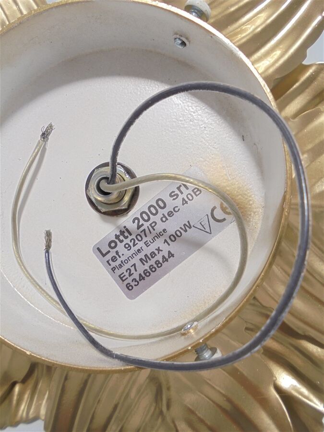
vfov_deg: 67.3
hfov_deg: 53.1
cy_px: 216
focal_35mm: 26
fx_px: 324
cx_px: 162
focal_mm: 4.6
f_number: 3.5
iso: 100
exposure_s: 1/30
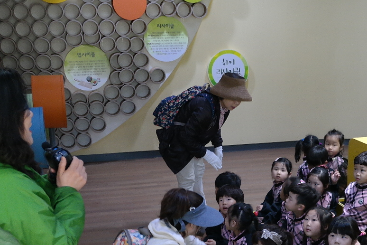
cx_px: 262
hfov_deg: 29.7
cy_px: 225
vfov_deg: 19.9
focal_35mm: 67
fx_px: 683
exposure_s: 1/40
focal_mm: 20
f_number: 3.5
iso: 800
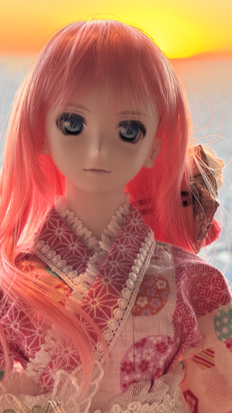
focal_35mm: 70
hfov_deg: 17.0
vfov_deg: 30.2
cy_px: 207
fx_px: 766
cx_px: 200
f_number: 1.78
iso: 100
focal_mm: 6.76
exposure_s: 1/97
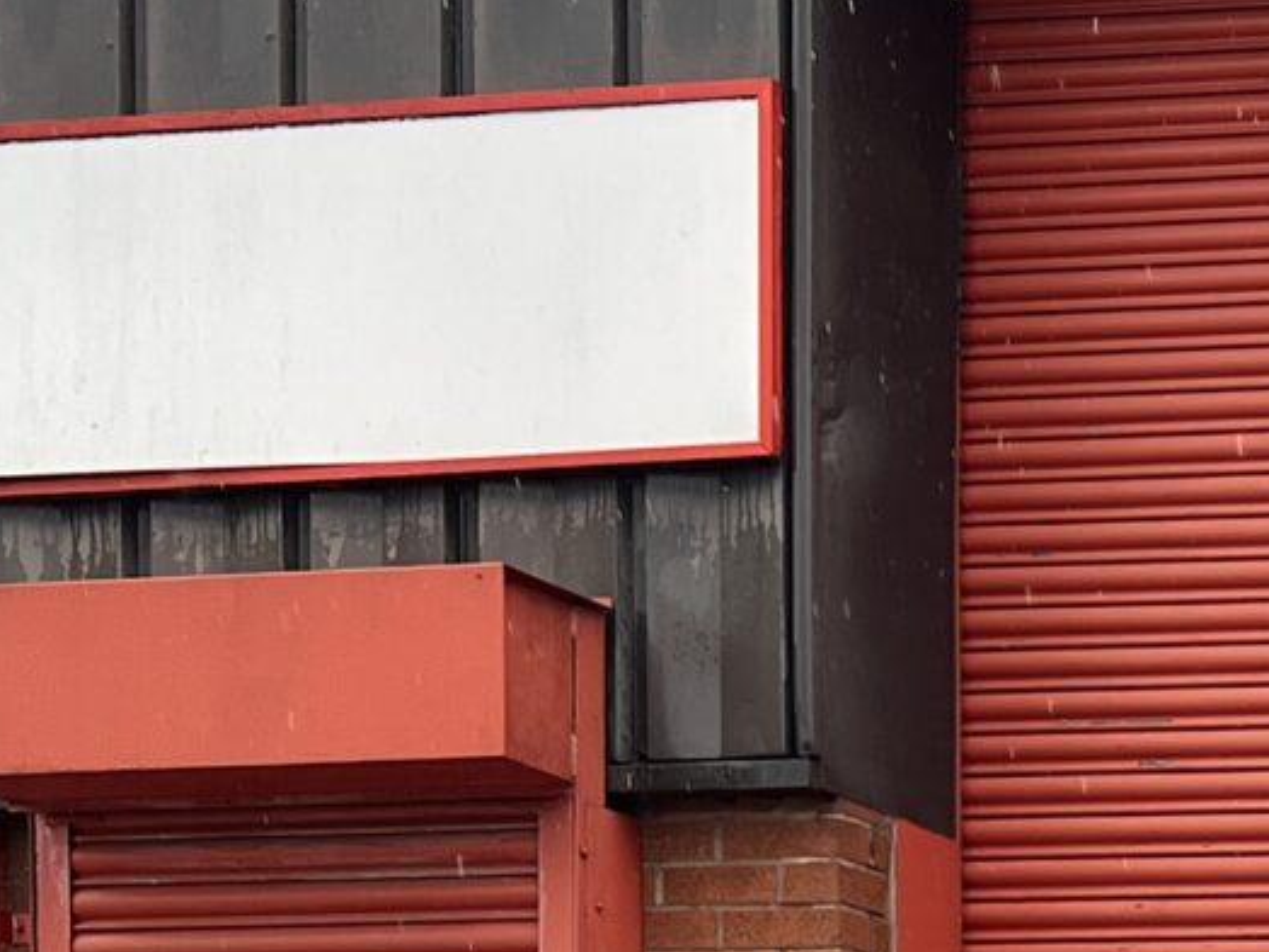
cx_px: 2419
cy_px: 1875
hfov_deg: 13.6
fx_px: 4656
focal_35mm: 127
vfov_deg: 10.7
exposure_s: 1/692
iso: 50
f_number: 1.5
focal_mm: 5.7
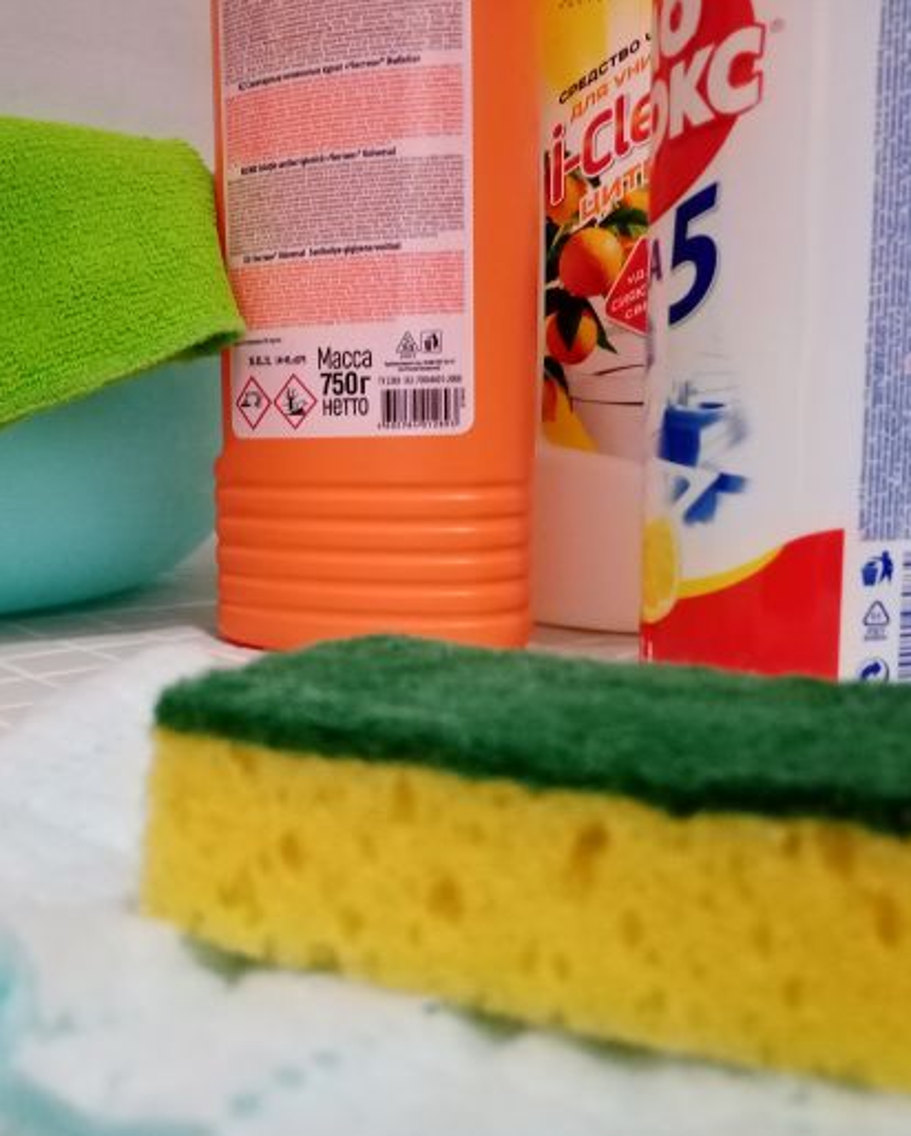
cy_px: 602
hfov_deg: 40.9
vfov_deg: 50.2
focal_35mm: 36
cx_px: 345
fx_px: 1212
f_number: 1.8
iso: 1457
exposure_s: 1/20
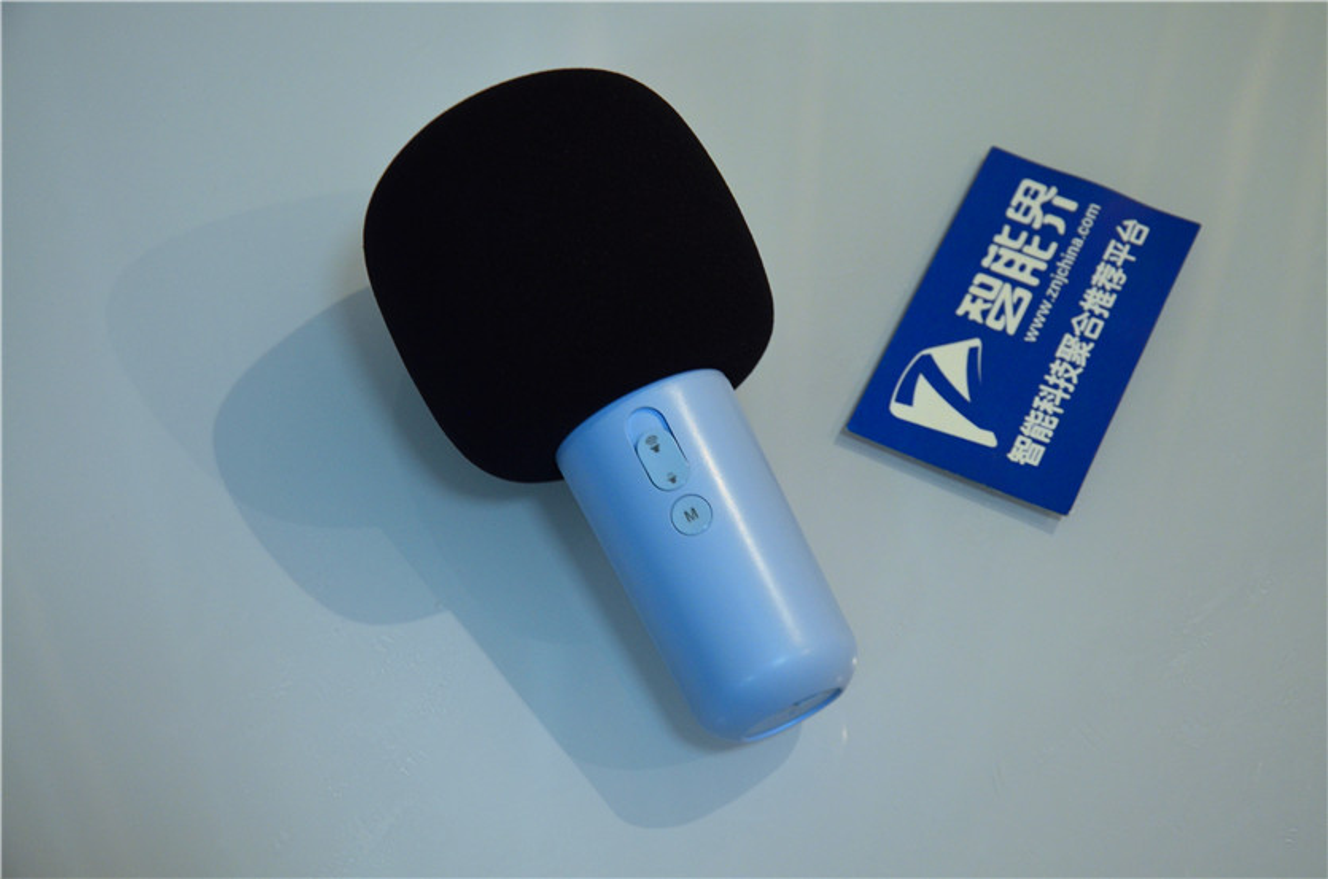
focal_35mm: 78
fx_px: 2871
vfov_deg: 17.4
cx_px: 664
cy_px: 440
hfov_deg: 26.0
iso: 800
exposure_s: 1/13
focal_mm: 52
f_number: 6.3
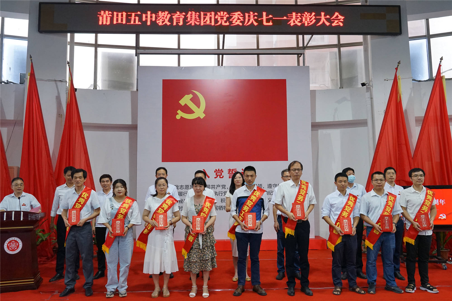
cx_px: 226
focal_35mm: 30
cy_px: 150
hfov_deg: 61.9
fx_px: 377
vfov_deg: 43.6
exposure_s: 1/60
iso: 2000
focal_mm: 30
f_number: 7.1
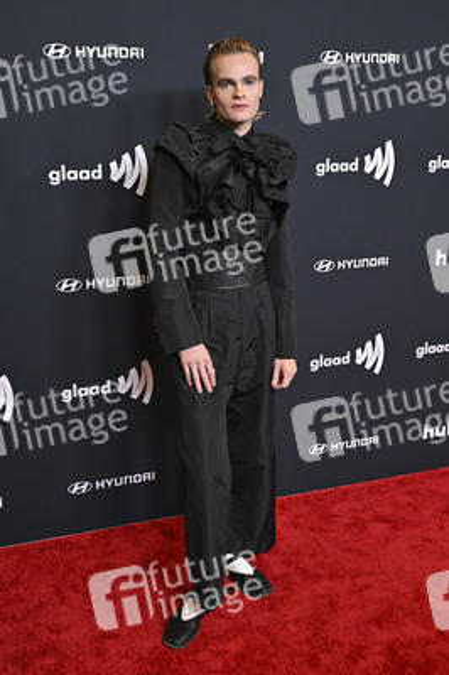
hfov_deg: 34.2
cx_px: 224
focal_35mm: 39
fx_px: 731
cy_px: 338
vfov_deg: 49.6
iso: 4000
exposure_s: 1/250
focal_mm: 39
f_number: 5.6
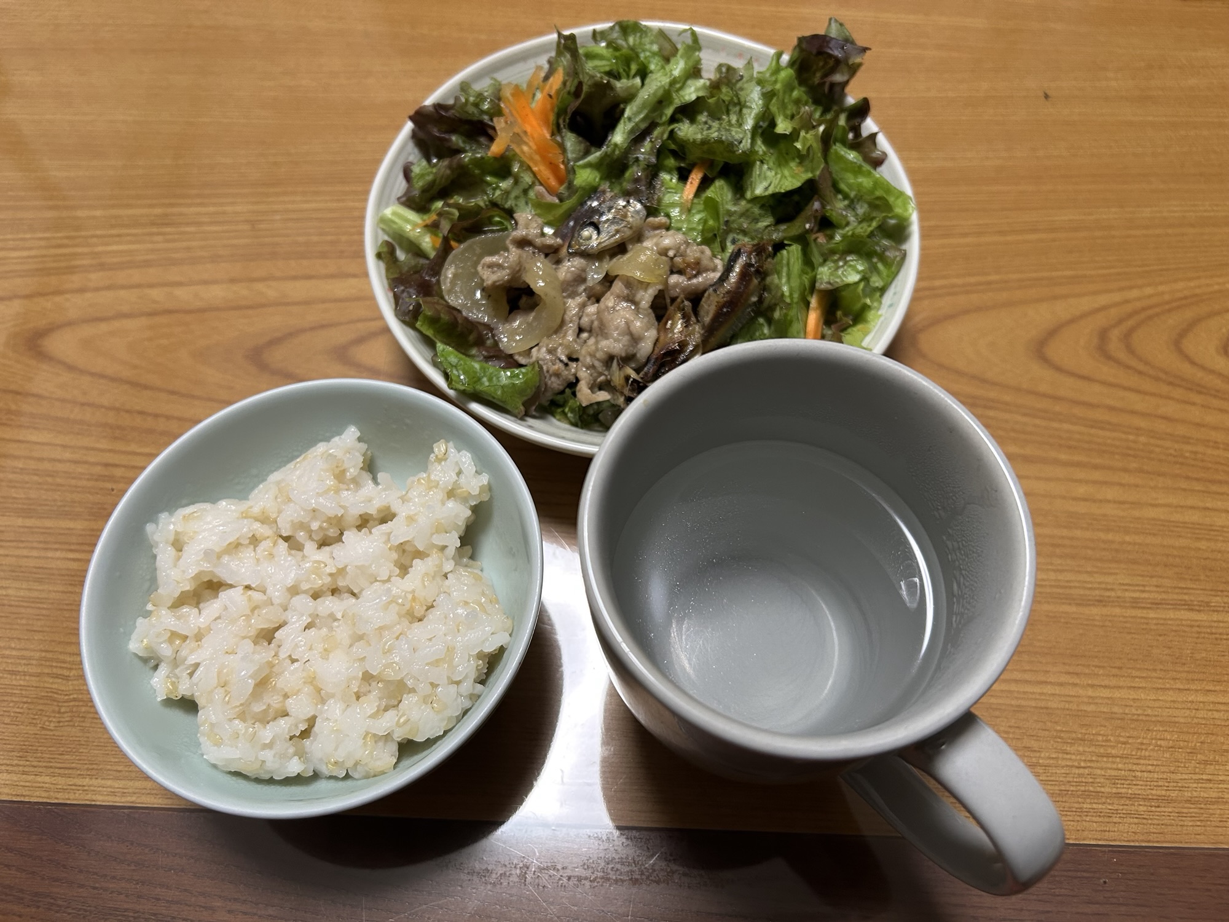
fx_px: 923
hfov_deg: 67.3
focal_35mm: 26
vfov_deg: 53.1
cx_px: 614
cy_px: 461
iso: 200
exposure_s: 1/50
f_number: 1.5
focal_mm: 5.7
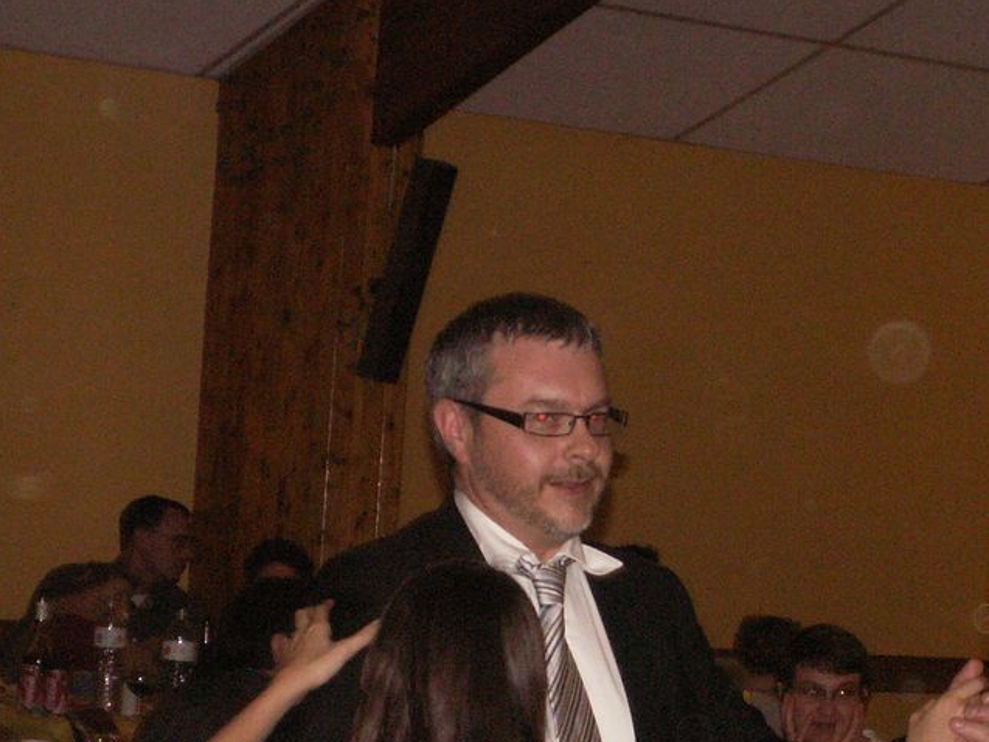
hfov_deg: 14.4
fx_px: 3915
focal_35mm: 137
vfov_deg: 10.8
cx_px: 717
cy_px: 663
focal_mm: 10.31
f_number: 3.2
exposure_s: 1/40
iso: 160
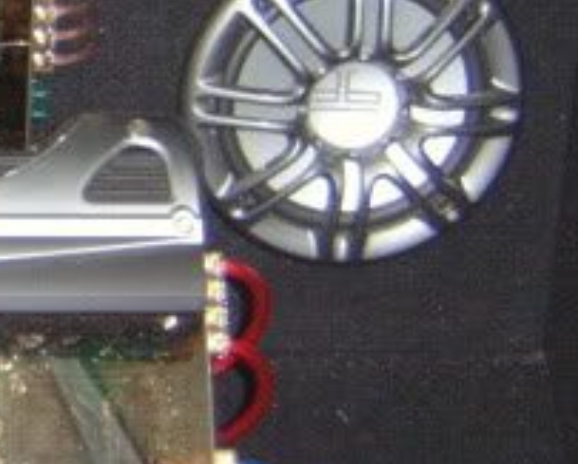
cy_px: 28
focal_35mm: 119
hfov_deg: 14.5
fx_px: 2039
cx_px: -401
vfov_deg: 12.9
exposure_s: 1/30
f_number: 2.7
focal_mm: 8.13
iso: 141
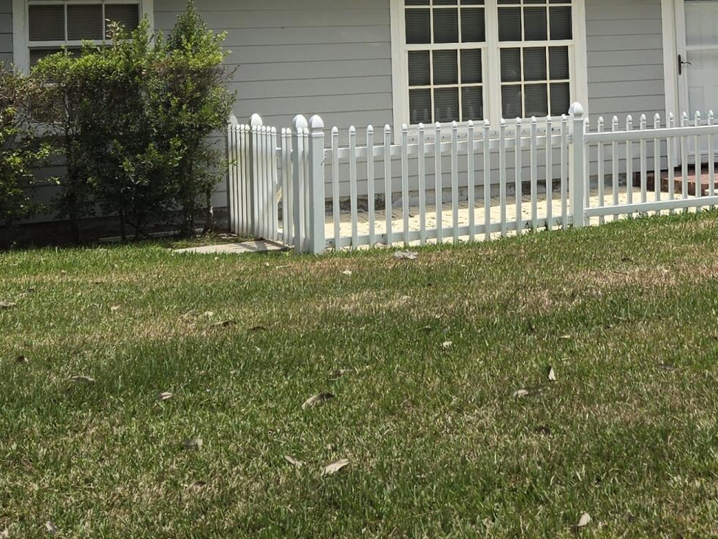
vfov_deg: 20.0
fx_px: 1473
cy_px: -15
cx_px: 632
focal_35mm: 71
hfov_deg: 26.6
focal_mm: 5.4
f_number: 1.8
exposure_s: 1/2391
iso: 25
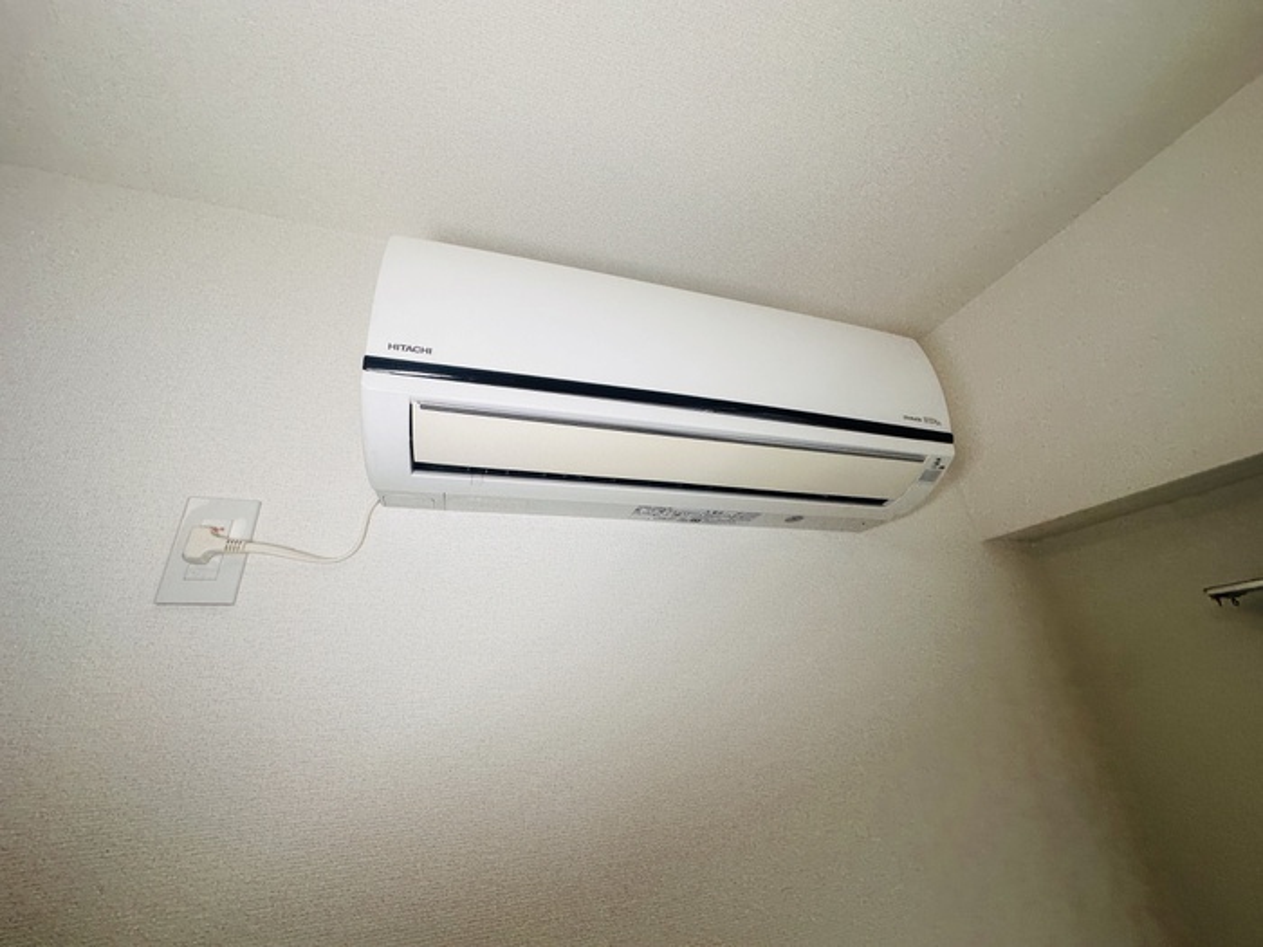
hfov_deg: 102.1
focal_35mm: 14
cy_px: 474
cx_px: 632
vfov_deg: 85.7
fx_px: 511
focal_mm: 2.22
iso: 40
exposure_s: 1/100
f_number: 2.2
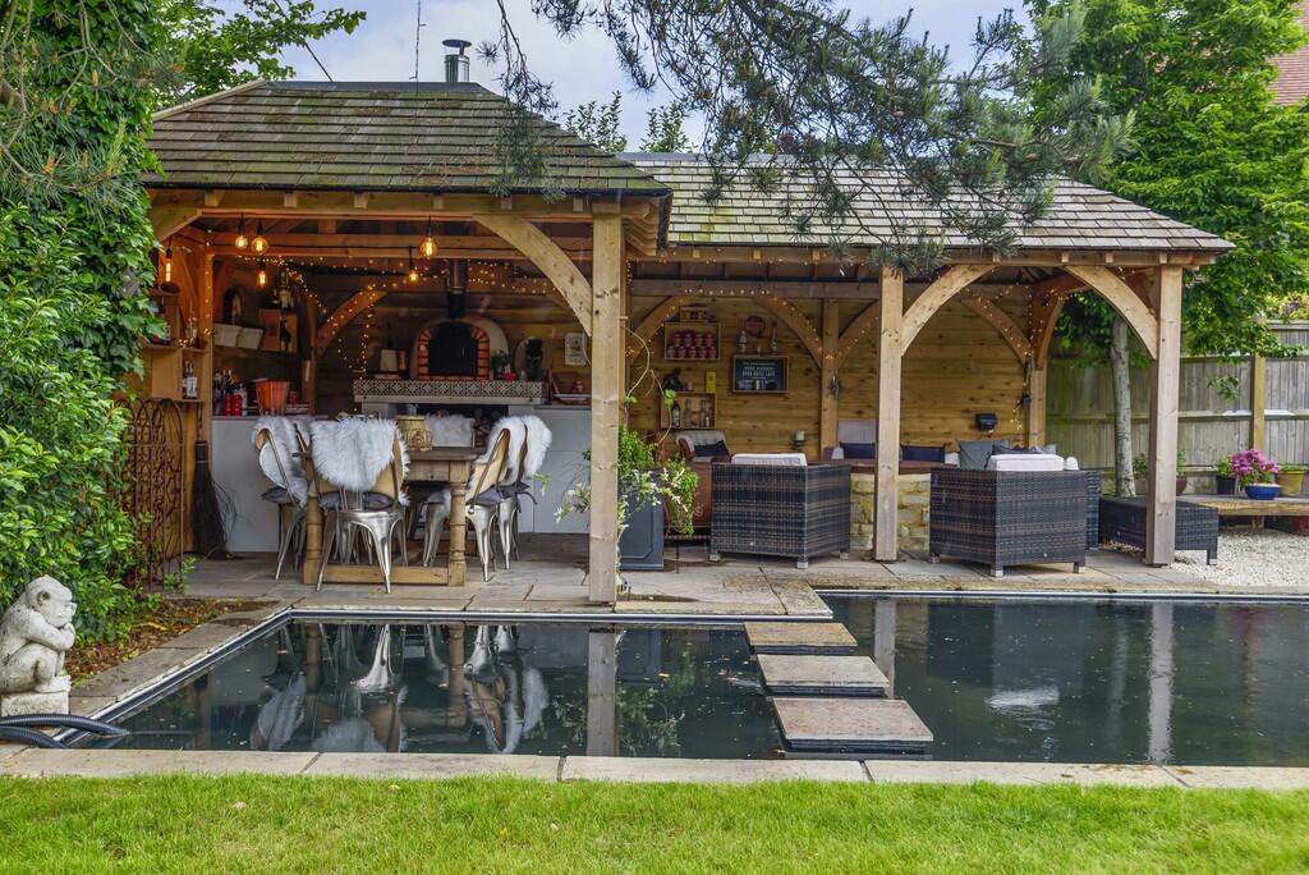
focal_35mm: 35
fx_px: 1273
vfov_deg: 37.9
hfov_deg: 54.4
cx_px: 654
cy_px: 438
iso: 250
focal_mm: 35
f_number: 5.6
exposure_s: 1/200
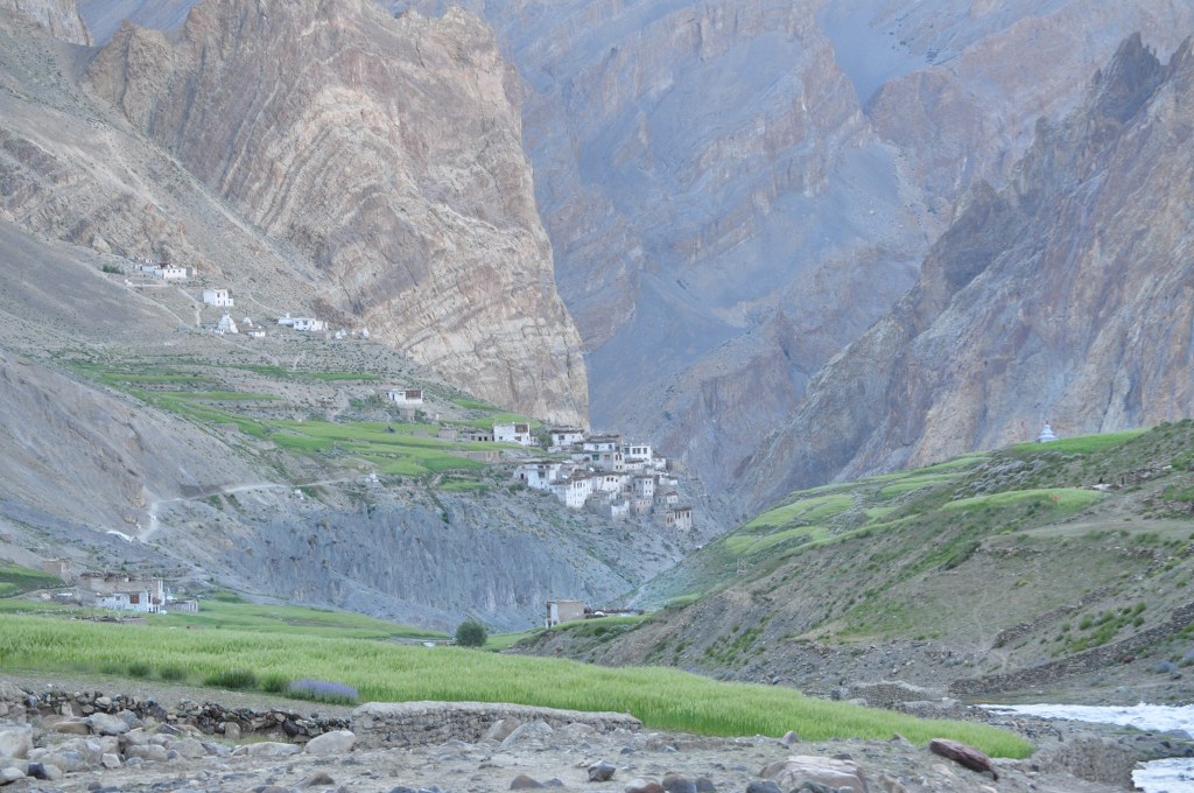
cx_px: 597
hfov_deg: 11.8
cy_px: 396
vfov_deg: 7.9
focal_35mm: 174
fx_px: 5764
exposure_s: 1/50
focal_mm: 116
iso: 400
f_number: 8
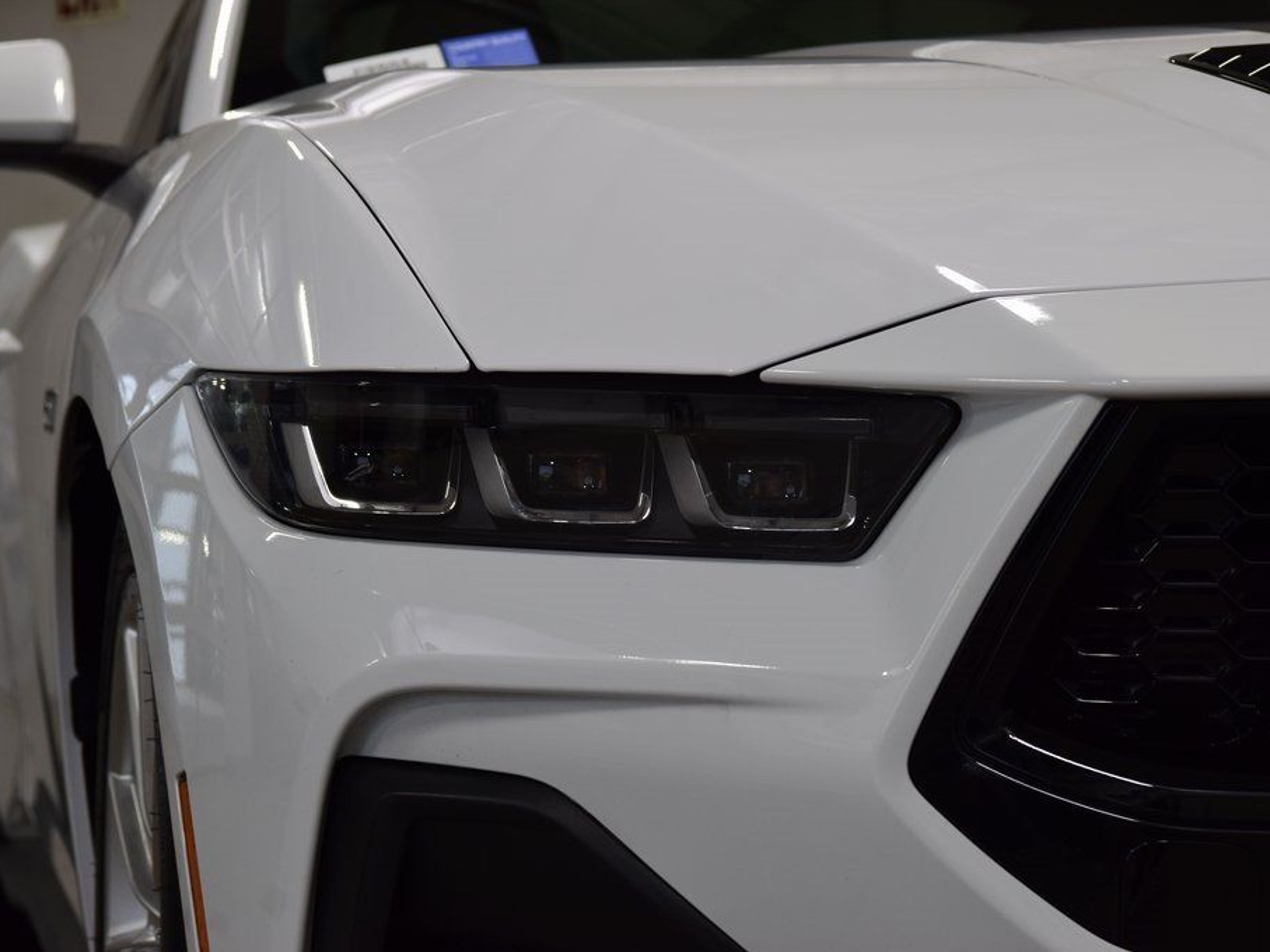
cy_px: 475
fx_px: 4182
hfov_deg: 17.3
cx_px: 580
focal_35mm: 114
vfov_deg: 13.0
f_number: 7.1
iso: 400
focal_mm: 70
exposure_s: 1/40
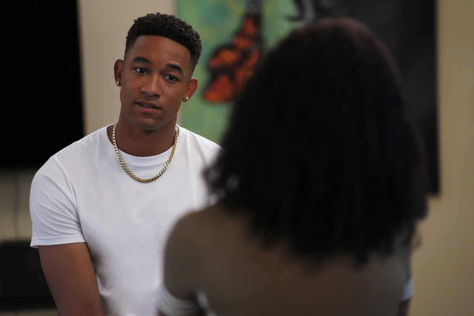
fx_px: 2554
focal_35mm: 194
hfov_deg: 10.6
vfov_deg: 7.1
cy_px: 158
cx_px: 237
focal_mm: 194
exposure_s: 1/200
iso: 4000
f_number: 2.8
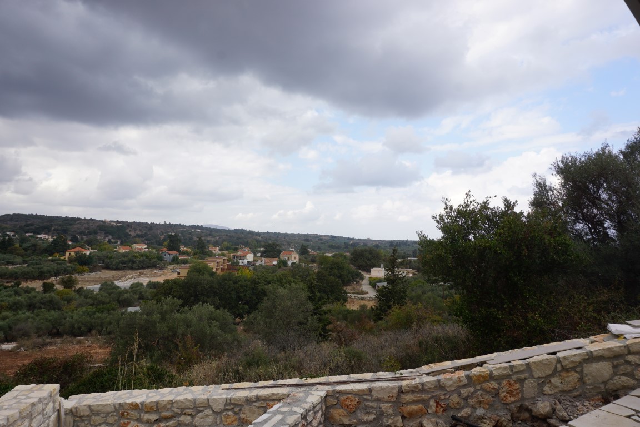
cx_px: 320
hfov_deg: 73.7
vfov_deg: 53.1
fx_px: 427
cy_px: 214
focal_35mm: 24
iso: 100
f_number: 9
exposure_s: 1/100
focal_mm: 16
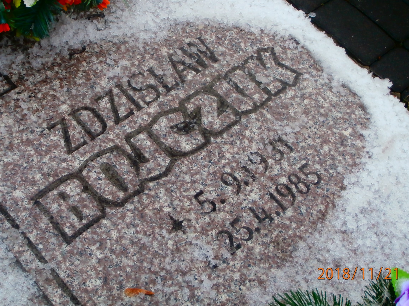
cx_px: 165
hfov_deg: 31.6
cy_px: 117
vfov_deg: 24.0
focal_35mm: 61
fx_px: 721
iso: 125
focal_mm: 8.29
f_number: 4.2
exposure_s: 1/80
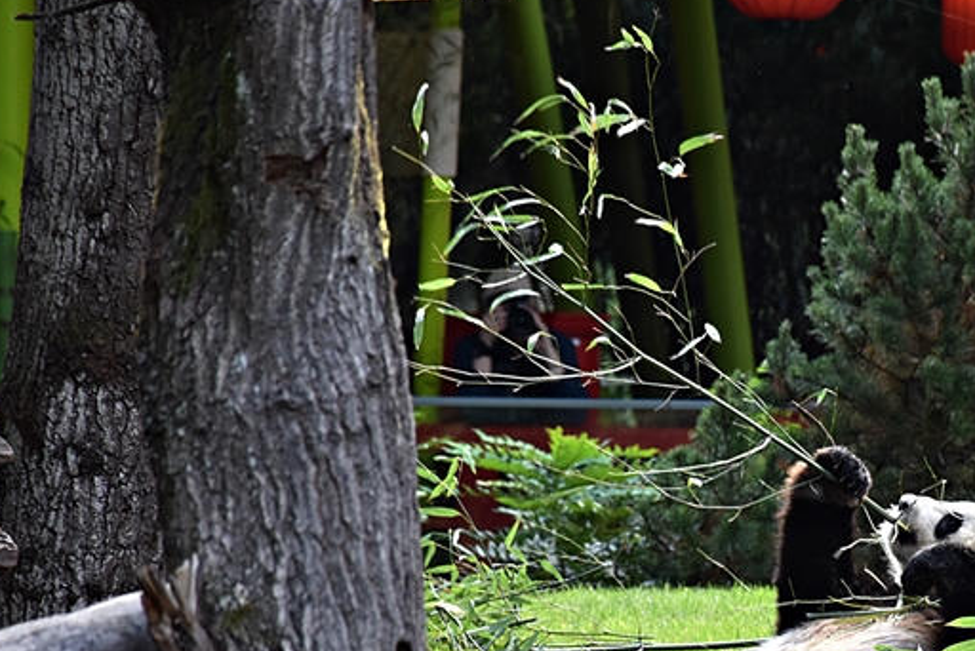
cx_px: 794
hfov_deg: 4.9
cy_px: 469
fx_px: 11381
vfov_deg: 3.3
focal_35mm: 420
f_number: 5.6
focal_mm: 140
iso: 800
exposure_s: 1/250
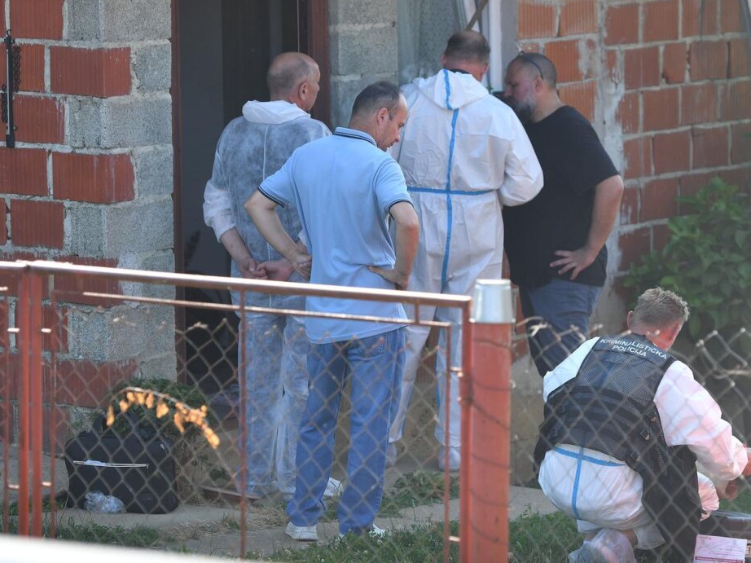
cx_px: 365
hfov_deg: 14.3
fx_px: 2993
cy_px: 253
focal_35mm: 138
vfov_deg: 10.7
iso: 125
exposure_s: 1/500
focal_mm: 105
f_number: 5
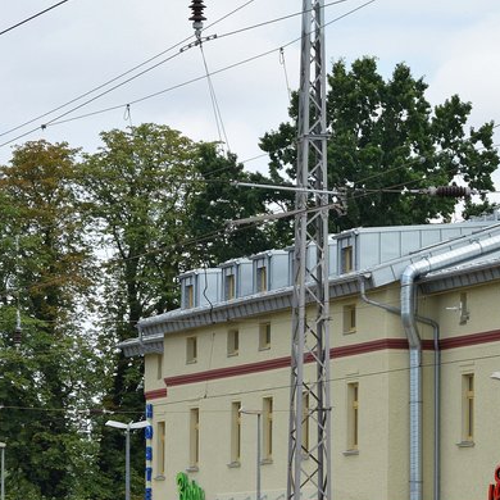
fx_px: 3971
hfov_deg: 7.1
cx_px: 605
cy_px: 368
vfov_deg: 7.2
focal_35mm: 243
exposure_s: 1/640
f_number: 8
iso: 250
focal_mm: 62
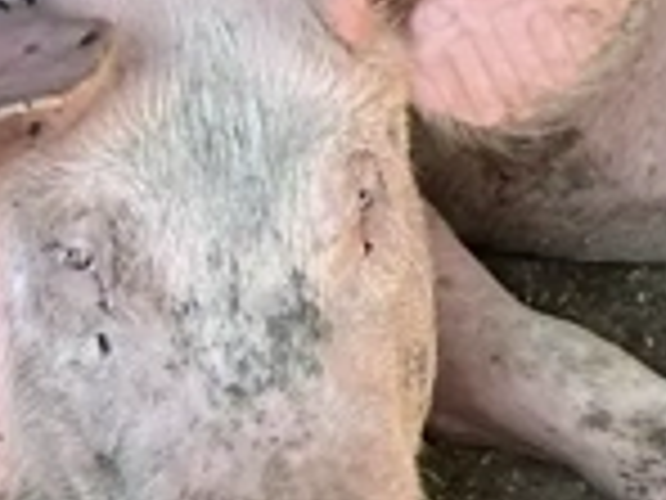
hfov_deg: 6.0
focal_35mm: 324
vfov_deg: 4.4
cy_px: -1180
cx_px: 1359
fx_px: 6234
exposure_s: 1/153
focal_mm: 6.86
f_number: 1.78
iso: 80
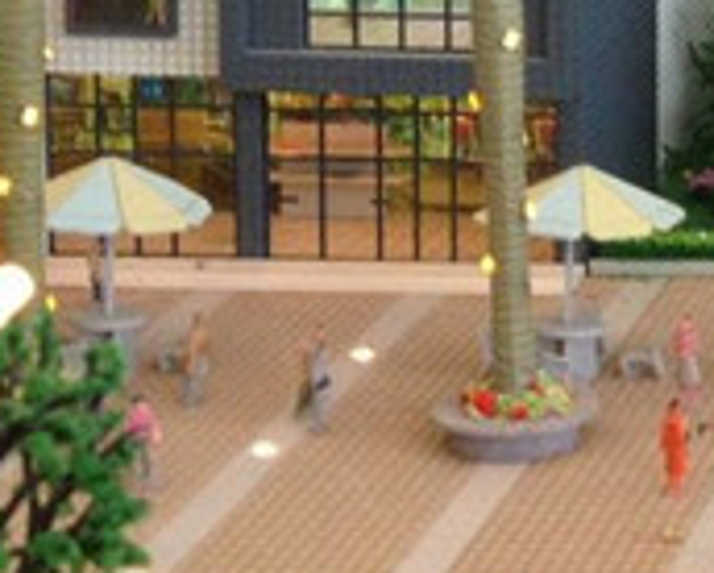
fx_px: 3364
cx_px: 1233
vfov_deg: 9.6
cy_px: -183
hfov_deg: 11.4
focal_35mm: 159
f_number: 2.4
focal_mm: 4.28
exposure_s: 1/120
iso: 100
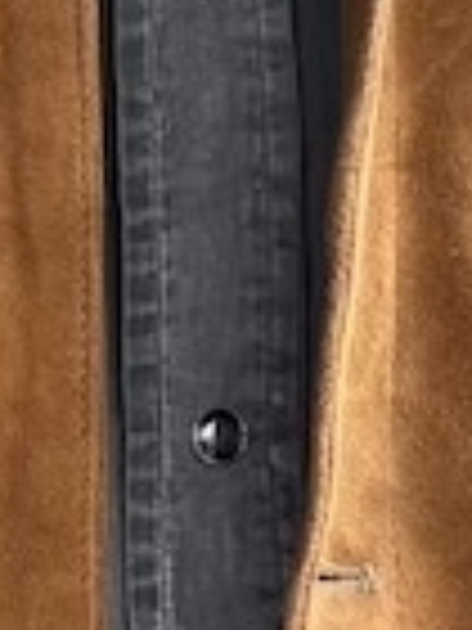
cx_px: -76
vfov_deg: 10.6
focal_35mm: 176
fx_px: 3200
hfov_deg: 8.4
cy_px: 1089
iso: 160
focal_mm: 6.76
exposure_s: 1/52
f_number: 1.78
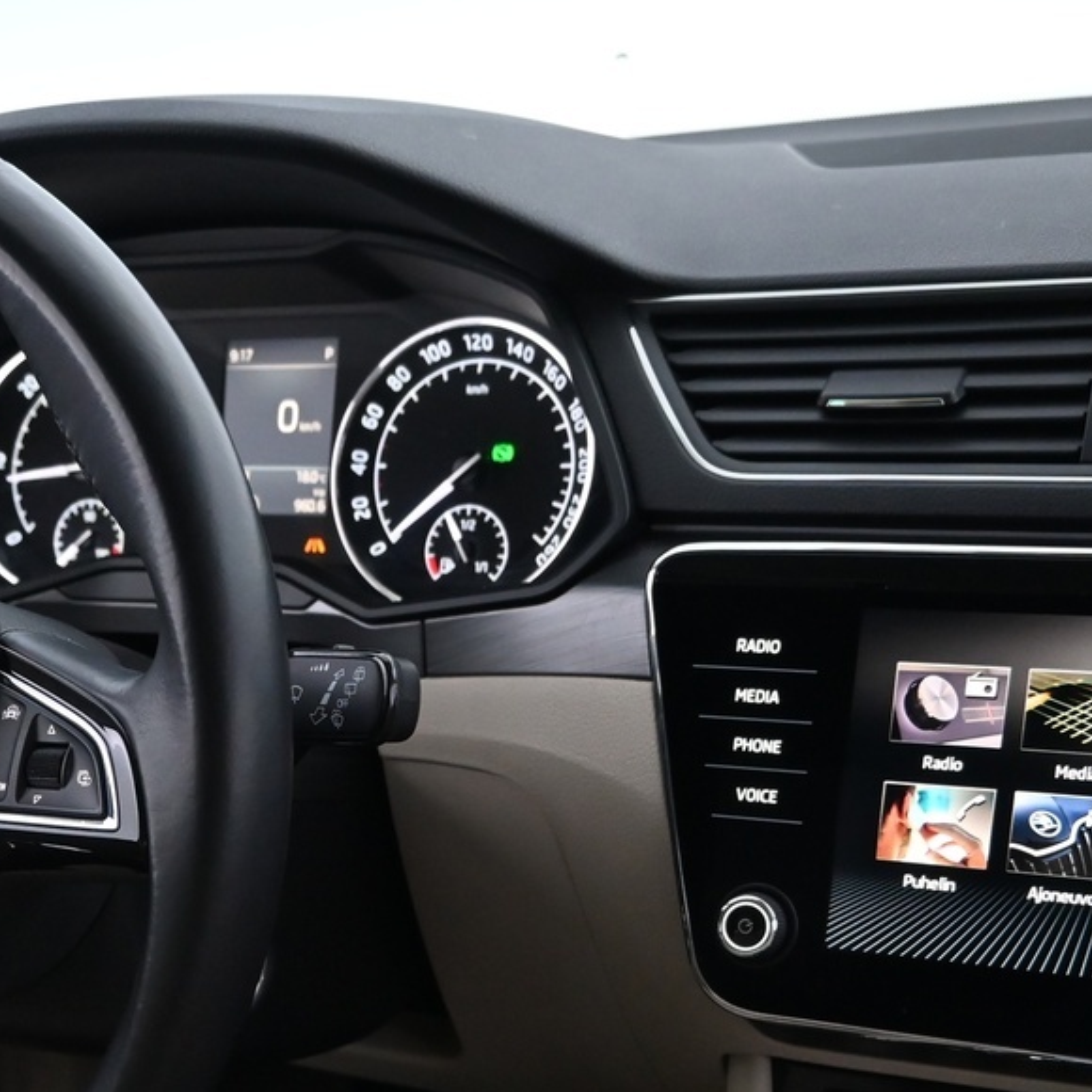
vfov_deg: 28.9
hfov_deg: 29.7
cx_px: 320
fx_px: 2034
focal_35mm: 57
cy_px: 973
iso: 1250
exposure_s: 1/25
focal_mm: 16
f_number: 3.5
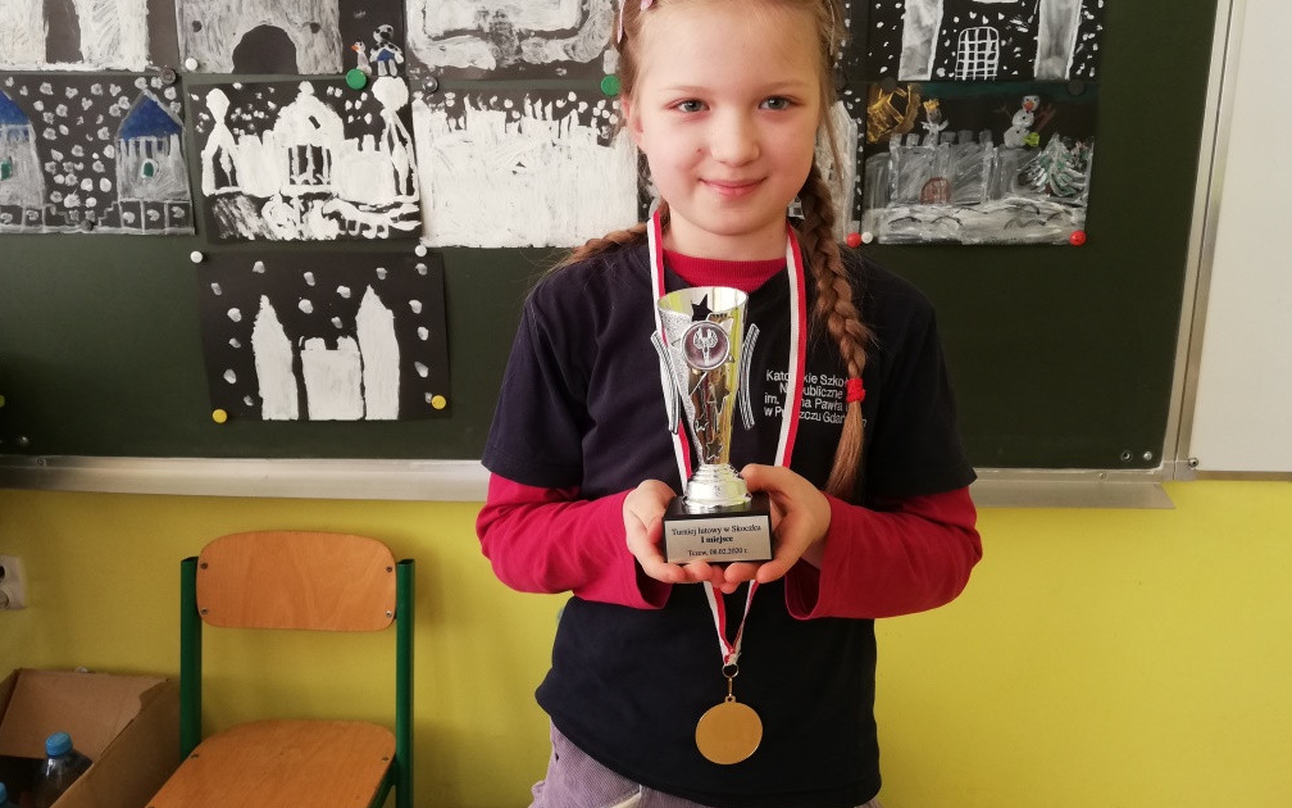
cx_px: 650
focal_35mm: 28
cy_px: 351
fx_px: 986
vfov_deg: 44.4
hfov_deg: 66.5
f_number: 2.2
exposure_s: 1/50
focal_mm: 3.81
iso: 125
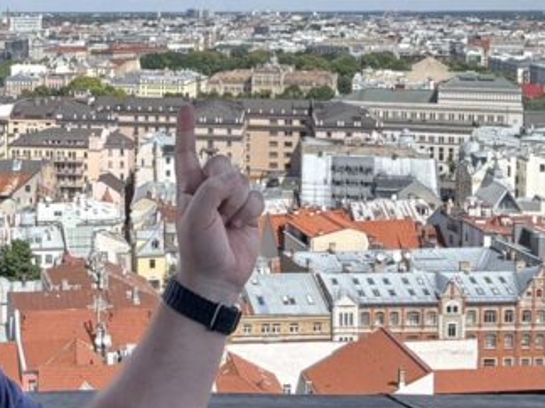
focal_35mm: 57
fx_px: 897
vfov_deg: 24.9
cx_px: 86
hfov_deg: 32.6
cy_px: 46
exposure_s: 1/947
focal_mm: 2.69
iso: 25
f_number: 1.9
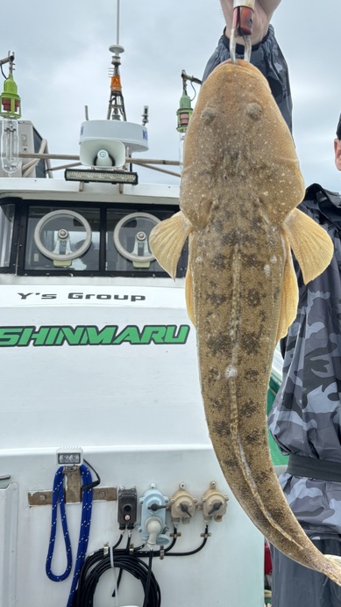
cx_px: 235
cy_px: 291
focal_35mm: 35
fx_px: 562
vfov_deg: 56.6
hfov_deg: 33.4
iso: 50
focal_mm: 5.96
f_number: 1.6
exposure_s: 1/2571
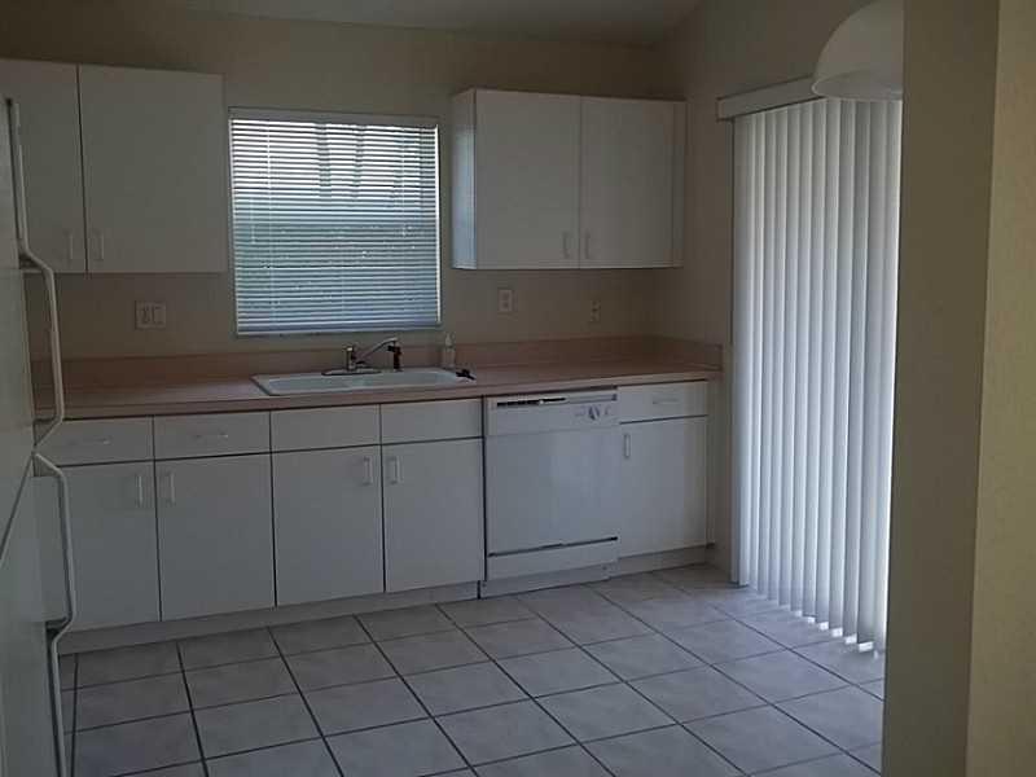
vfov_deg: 44.2
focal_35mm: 32
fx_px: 958
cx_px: 518
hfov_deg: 56.8
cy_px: 388
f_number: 2.9
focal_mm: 5.7
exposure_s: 1/80
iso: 64
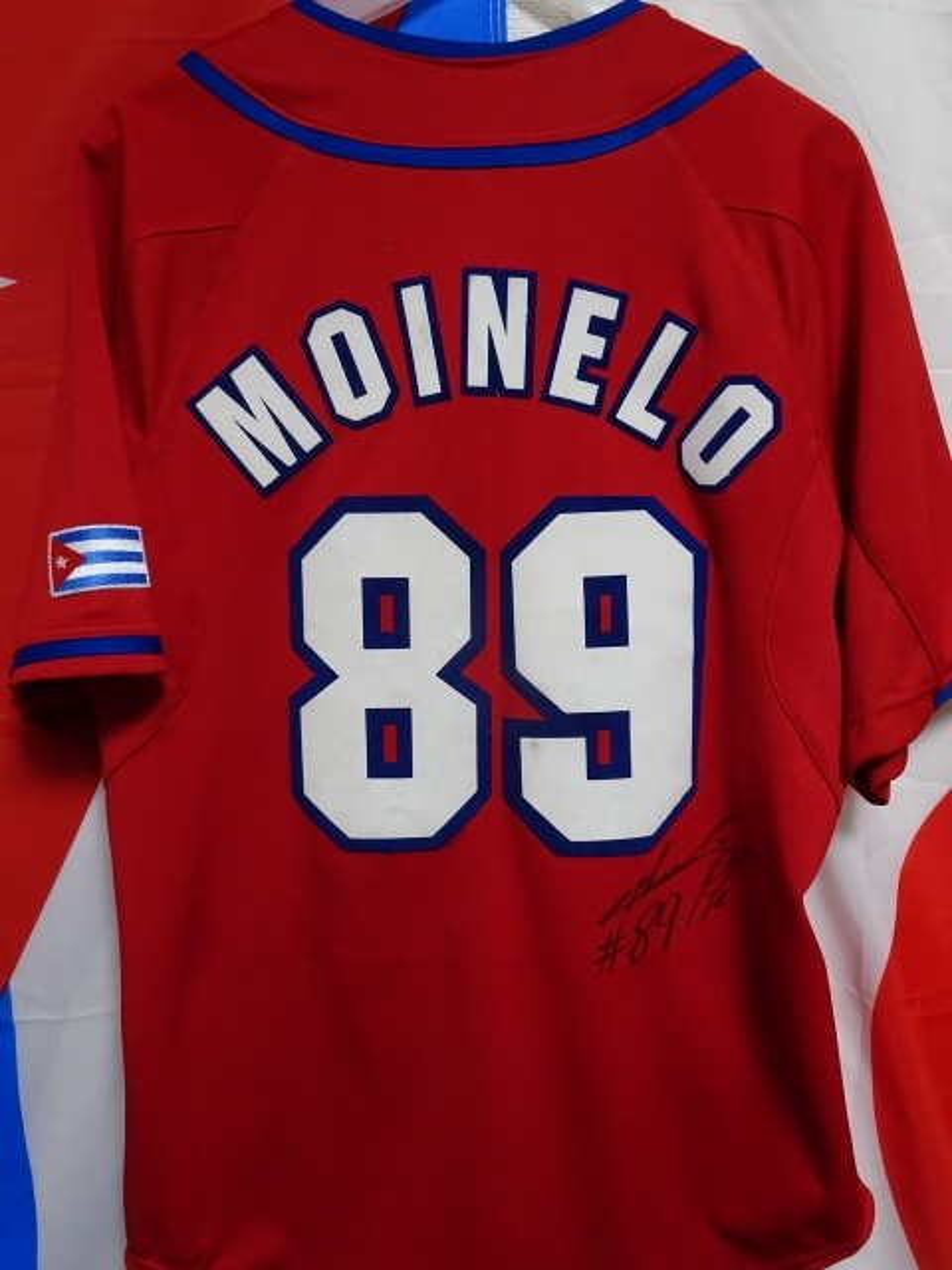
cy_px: 635
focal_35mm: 25
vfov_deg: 69.4
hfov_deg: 54.9
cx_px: 476
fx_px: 917
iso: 400
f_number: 3.5
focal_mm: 4.34
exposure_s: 1/30
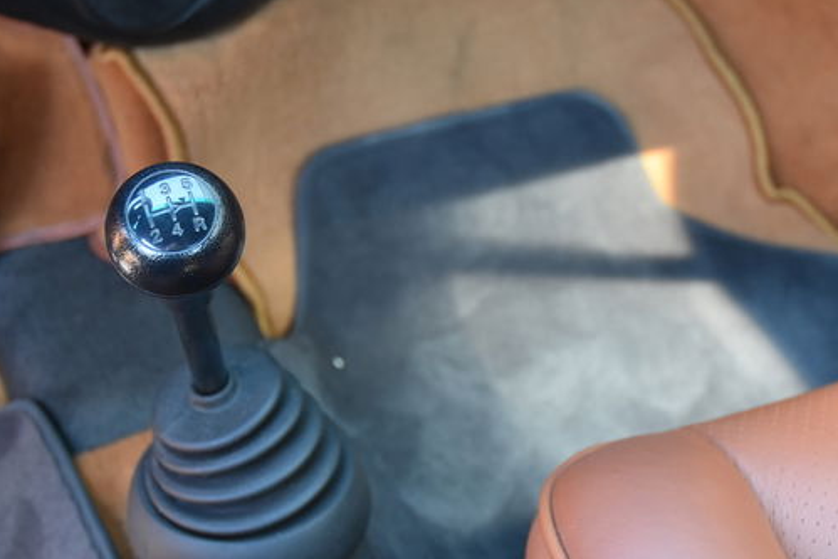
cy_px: 291
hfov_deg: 34.6
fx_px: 1345
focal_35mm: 58
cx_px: 422
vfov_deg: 23.5
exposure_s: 1/60
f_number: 4
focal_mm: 25
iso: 800
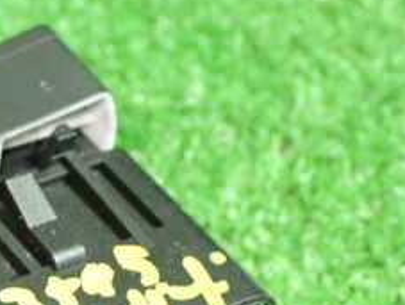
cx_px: -52
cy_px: 360
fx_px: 1793
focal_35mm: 153
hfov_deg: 12.6
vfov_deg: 9.6
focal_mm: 10.35
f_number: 3.5
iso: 800
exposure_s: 1/25
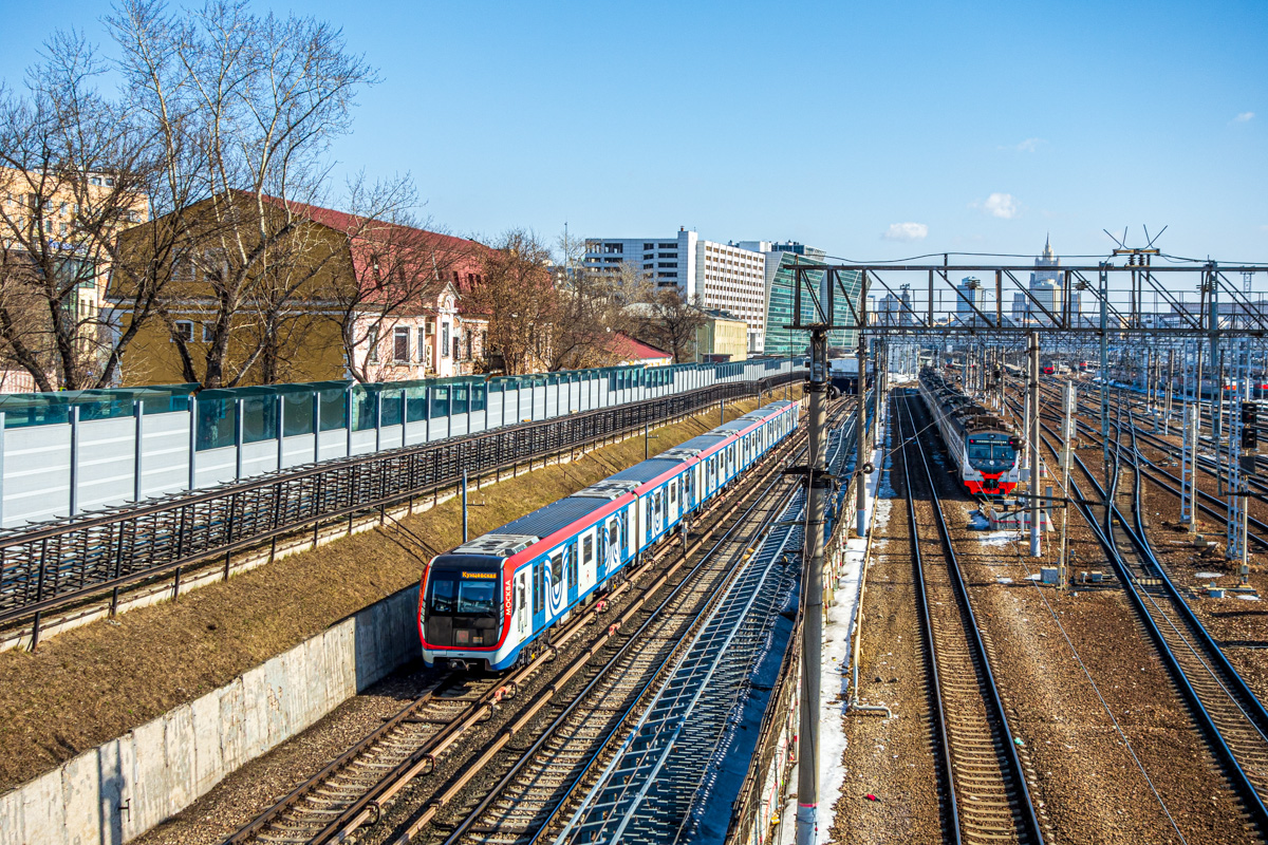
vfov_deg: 34.2
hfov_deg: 49.6
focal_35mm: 39
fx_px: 1374
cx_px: 634
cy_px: 422
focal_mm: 14.4
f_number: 5
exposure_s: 1/400
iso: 80
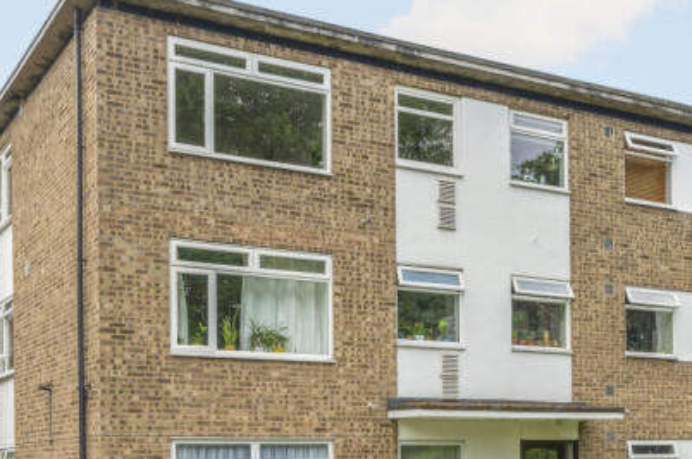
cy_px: 236
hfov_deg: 37.8
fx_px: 1004
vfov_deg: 25.8
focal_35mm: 52
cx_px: 442
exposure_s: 1/160
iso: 250
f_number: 8
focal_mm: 20.5
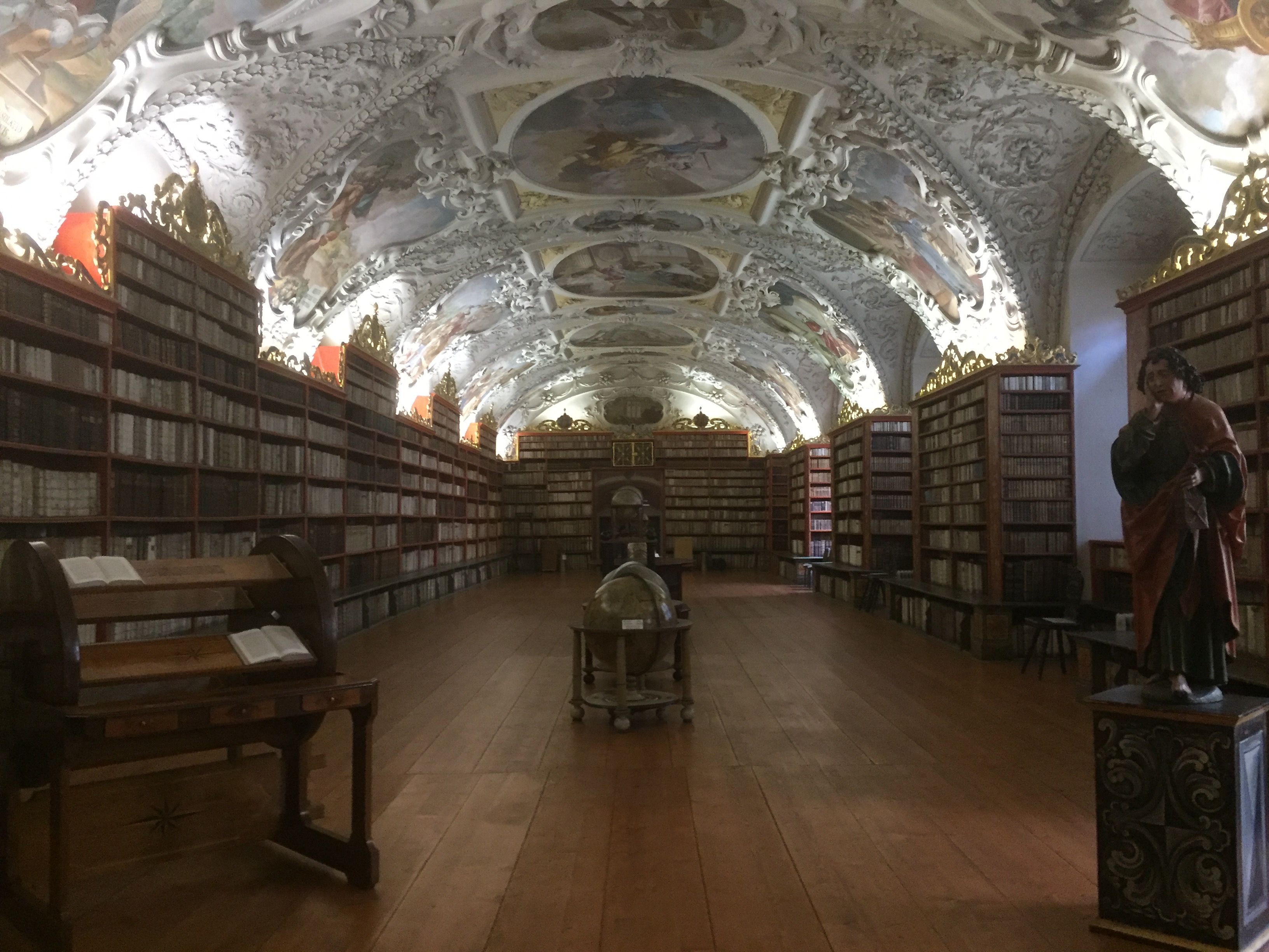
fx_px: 1063
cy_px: 476
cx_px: 634
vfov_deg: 48.2
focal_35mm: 29
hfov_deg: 61.7
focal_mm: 4.15
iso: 250
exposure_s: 1/25
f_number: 2.2
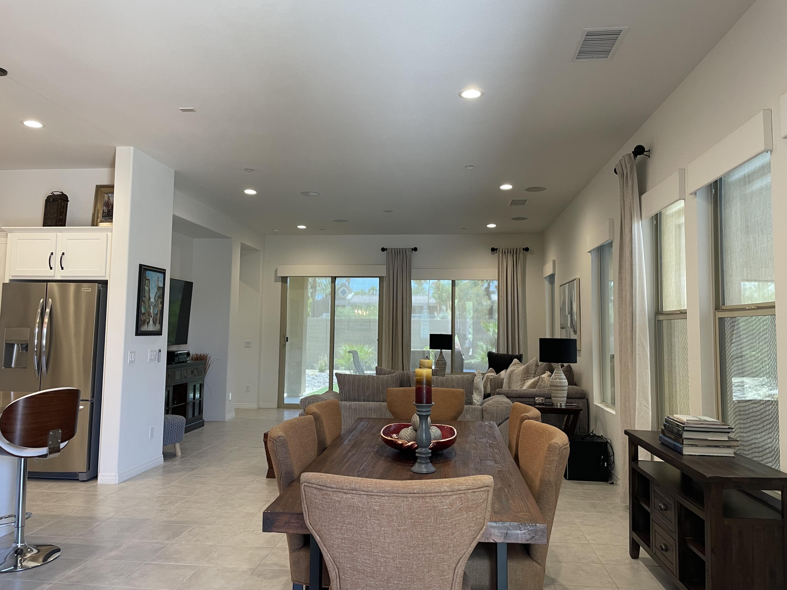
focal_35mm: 26
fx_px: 591
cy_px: 295
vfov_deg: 53.1
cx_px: 394
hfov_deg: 67.3
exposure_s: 1/60
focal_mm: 4.2
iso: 100
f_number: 1.6
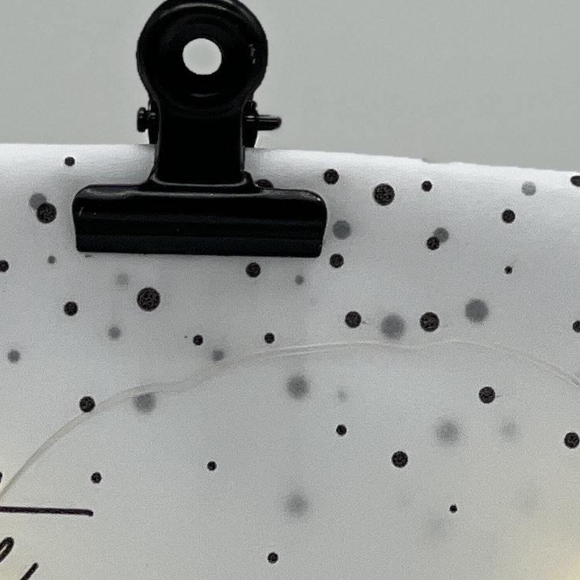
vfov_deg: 4.7
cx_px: 115
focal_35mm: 370
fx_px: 7014
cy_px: 950
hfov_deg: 4.7
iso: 20
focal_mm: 9
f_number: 2.8
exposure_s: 1/121
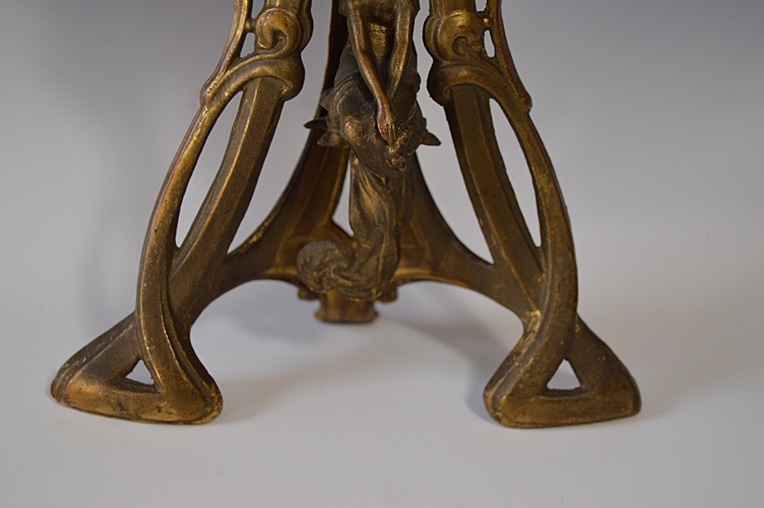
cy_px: 254
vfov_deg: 20.1
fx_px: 1431
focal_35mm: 68
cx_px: 382
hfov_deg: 29.9
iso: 400
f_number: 5.3
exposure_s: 1/80
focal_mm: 45
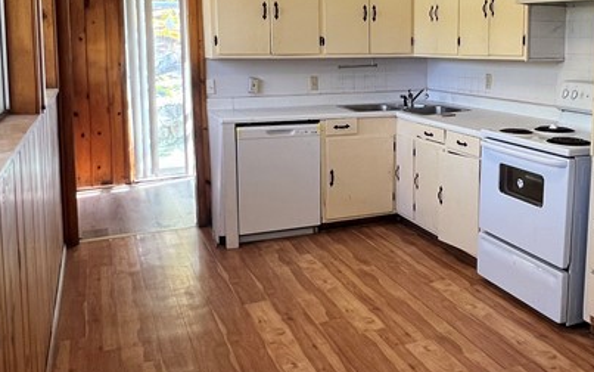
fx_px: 567
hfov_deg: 53.8
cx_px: 411
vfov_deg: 36.0
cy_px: 133
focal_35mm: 35
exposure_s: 1/120
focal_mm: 1.57
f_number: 1.8
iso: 125
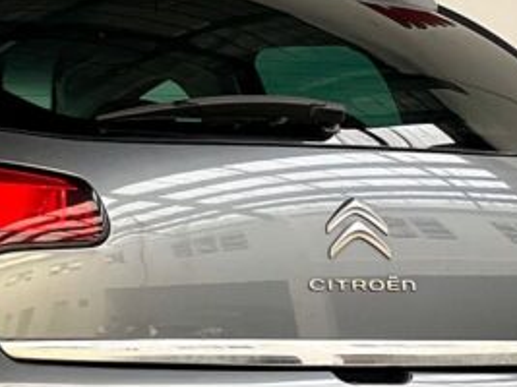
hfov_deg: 8.5
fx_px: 3449
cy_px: 255
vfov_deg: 6.4
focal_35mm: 231
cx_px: -15
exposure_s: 1/40
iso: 160
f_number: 2.8
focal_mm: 9
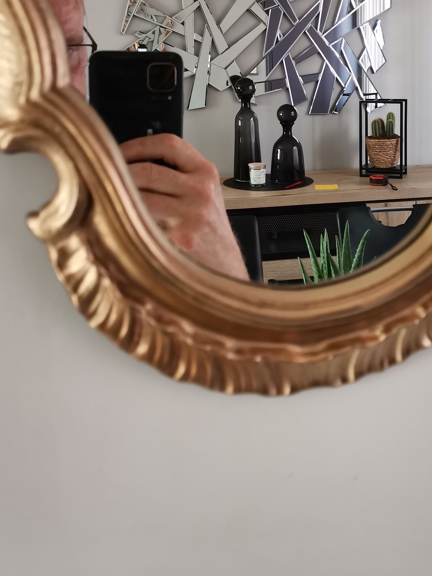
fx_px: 699
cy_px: 140
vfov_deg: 43.3
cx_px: 280
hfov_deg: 34.1
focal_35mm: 42
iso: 250
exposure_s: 1/50
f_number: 1.8
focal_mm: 4.75
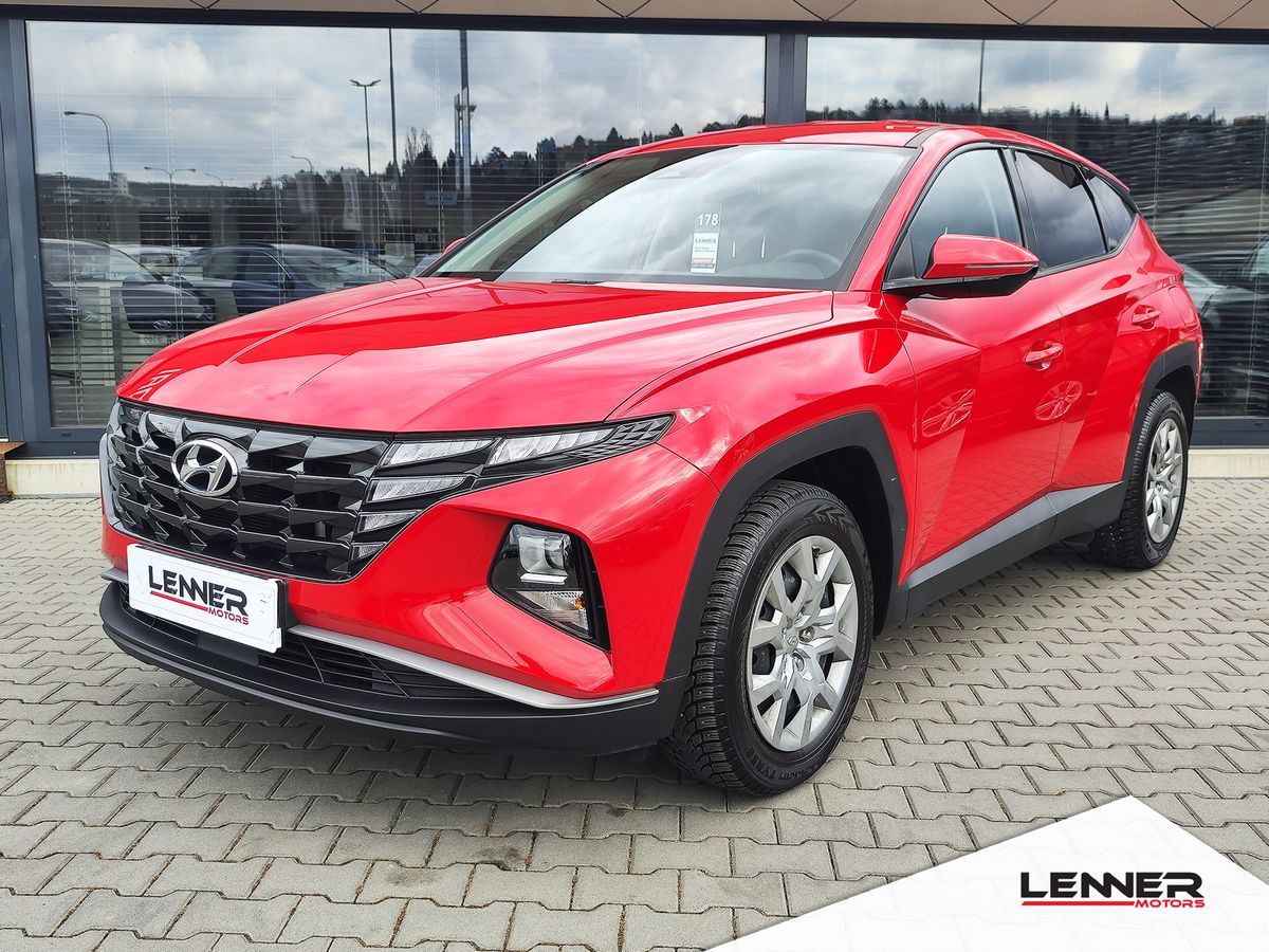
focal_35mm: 23
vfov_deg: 58.9
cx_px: 634
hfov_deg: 73.9
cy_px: 476
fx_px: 843
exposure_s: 1/155
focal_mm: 7.01
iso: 50
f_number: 1.69
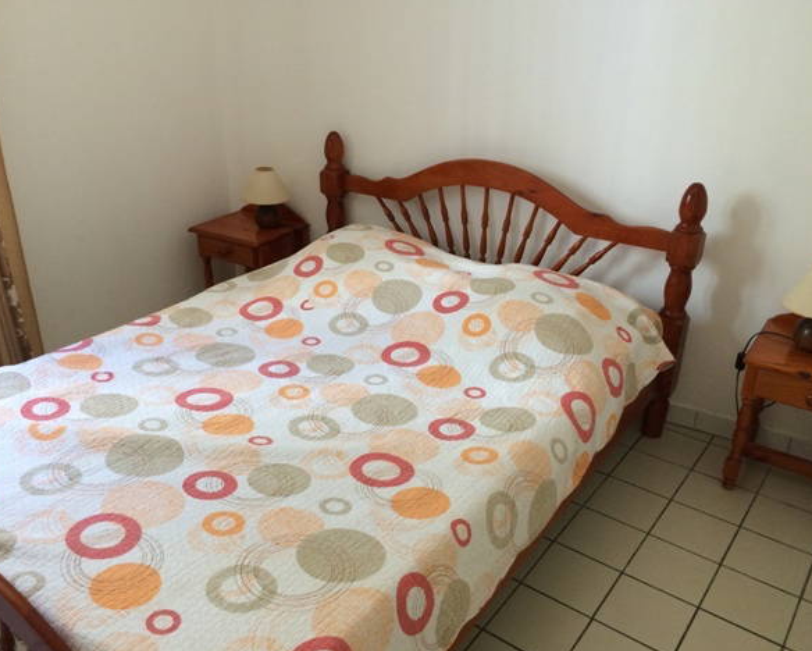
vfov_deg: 47.2
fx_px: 745
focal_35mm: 31
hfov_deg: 57.1
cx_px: 382
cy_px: 331
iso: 64
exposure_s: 1/30
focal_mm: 4.15
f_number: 2.2
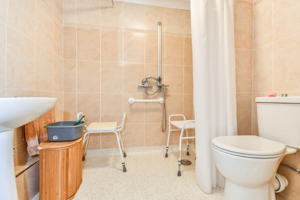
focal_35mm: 15
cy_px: 100
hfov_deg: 100.4
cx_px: 150
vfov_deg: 77.3
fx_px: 125
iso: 400
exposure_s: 1/5
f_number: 8
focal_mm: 10
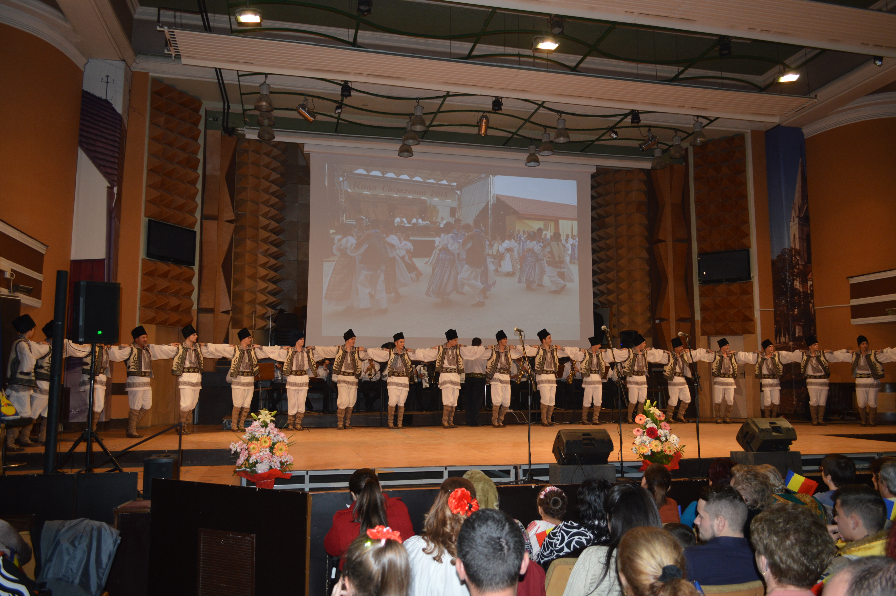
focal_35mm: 27
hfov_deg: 67.4
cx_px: 448
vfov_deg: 47.8
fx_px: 671
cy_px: 298
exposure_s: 1/60
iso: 450
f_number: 3.5
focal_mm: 18
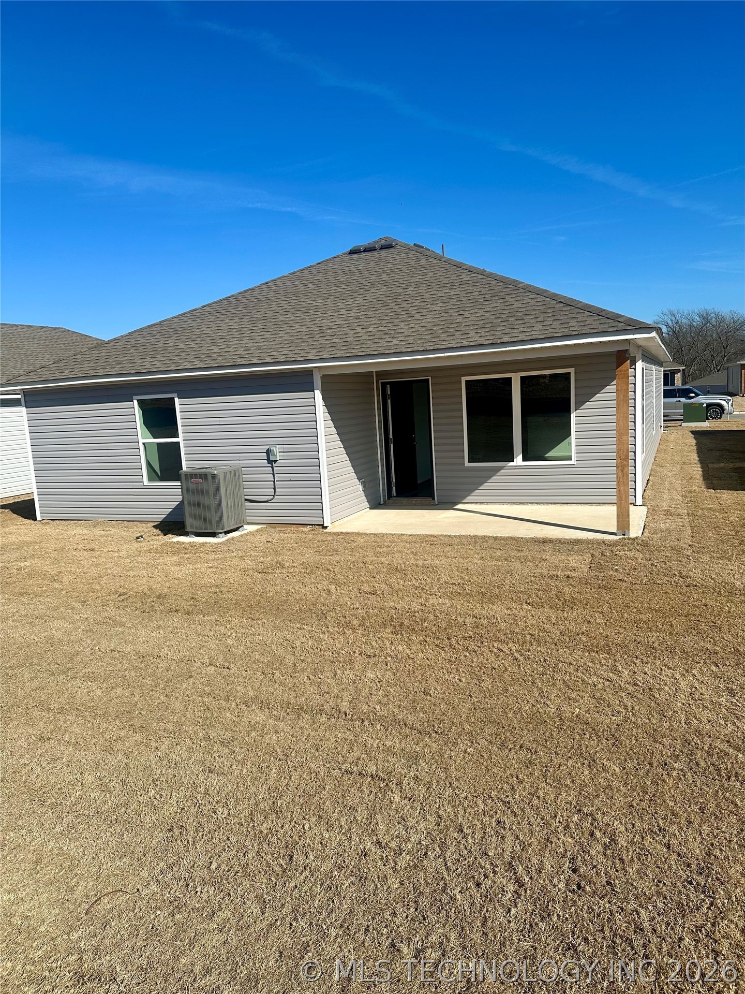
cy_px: 497
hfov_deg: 56.8
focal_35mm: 24
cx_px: 372
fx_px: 689
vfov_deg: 71.6
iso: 80
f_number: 1.78
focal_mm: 6.86
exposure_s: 1/6623
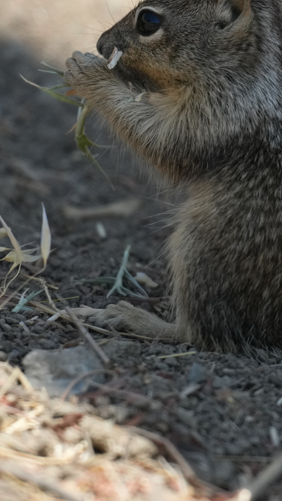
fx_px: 19982
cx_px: 204
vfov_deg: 1.4
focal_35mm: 1502
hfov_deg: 0.8
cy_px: 139
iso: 1000
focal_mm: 600
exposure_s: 1/2000
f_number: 5.6
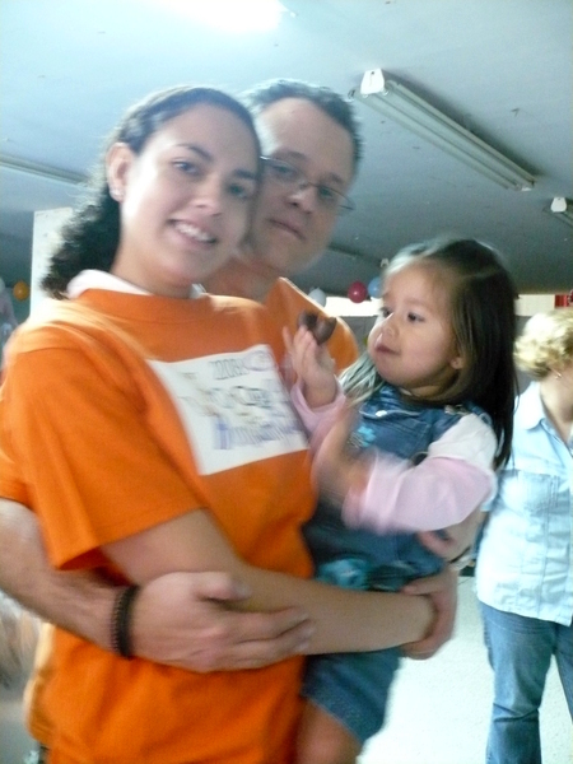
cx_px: 286
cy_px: 382
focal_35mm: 35
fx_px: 772
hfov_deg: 40.7
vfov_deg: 52.6
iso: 800
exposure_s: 1/6
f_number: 2.8
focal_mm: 5.8
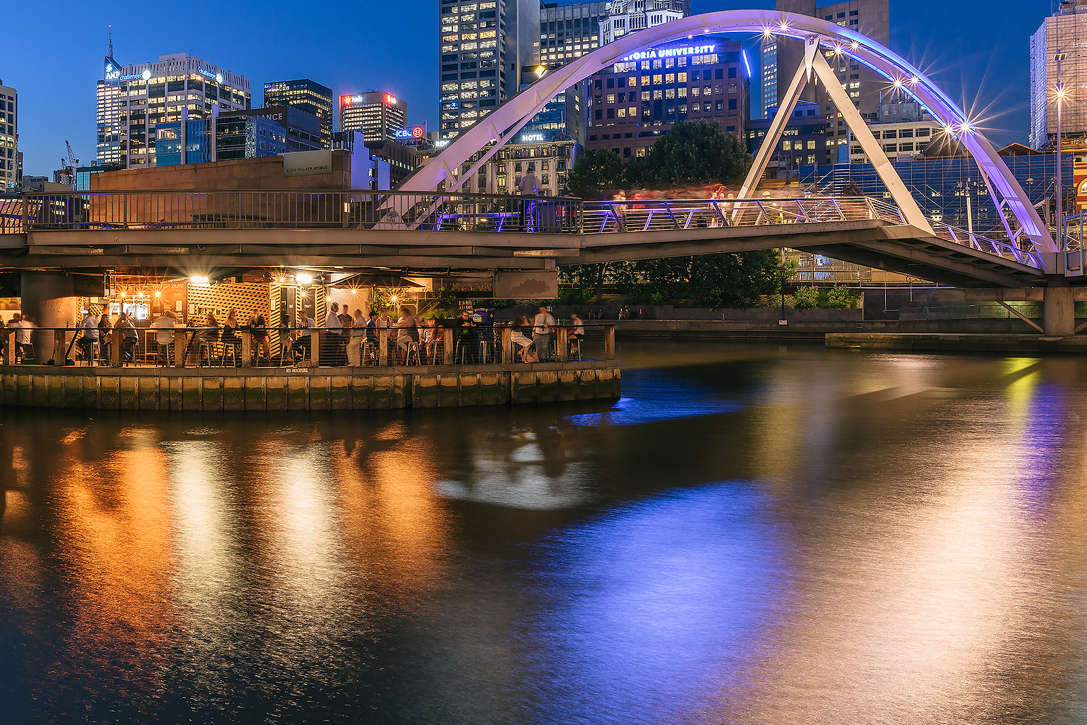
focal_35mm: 30
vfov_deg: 43.4
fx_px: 906
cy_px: 287
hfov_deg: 61.6
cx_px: 460
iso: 100
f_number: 8
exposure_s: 20
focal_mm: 20
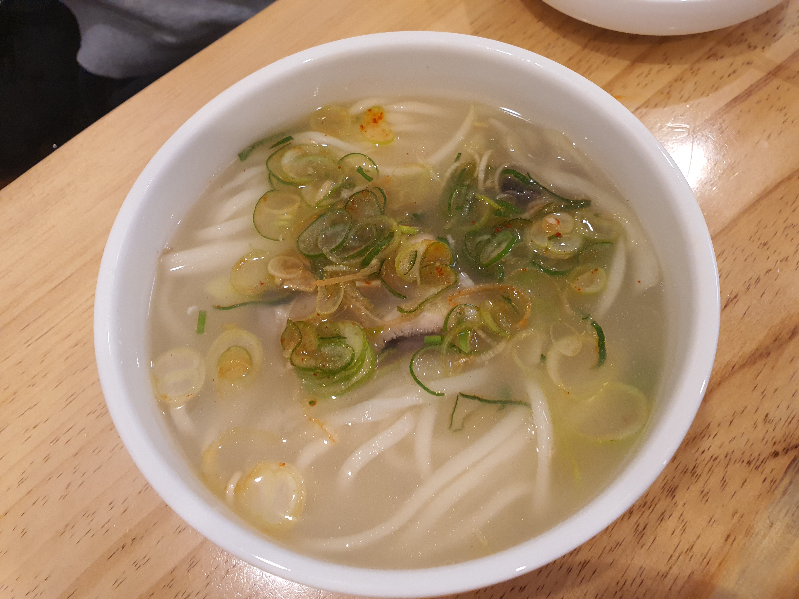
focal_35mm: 26
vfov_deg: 53.1
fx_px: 600
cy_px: 300
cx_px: 400
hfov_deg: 67.3
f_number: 2.4
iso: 250
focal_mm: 4.3
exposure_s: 1/60
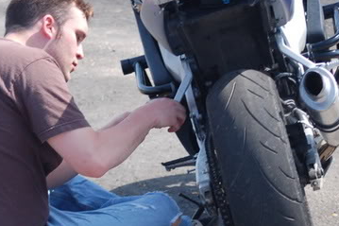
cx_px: 109
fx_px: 1948
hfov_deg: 9.9
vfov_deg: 6.6
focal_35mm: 207
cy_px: 96
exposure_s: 1/320
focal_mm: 62
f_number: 4.5
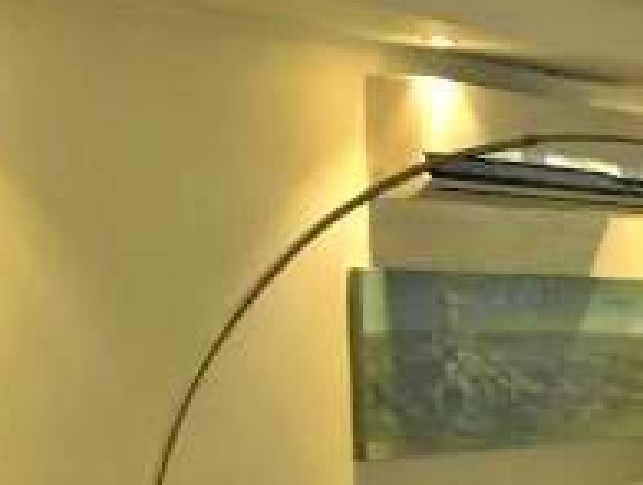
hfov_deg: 18.7
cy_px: 699
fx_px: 1768
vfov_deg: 14.7
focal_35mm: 95
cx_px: 907
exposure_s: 1/30
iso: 125
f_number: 2.2
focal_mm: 4.15
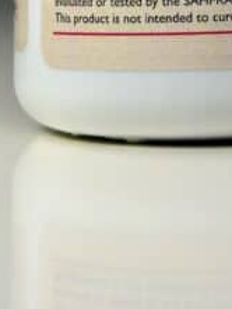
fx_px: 1553
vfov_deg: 10.8
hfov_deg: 8.5
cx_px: 233
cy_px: -203
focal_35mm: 174
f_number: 1.78
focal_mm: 6.86
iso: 80
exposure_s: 1/214
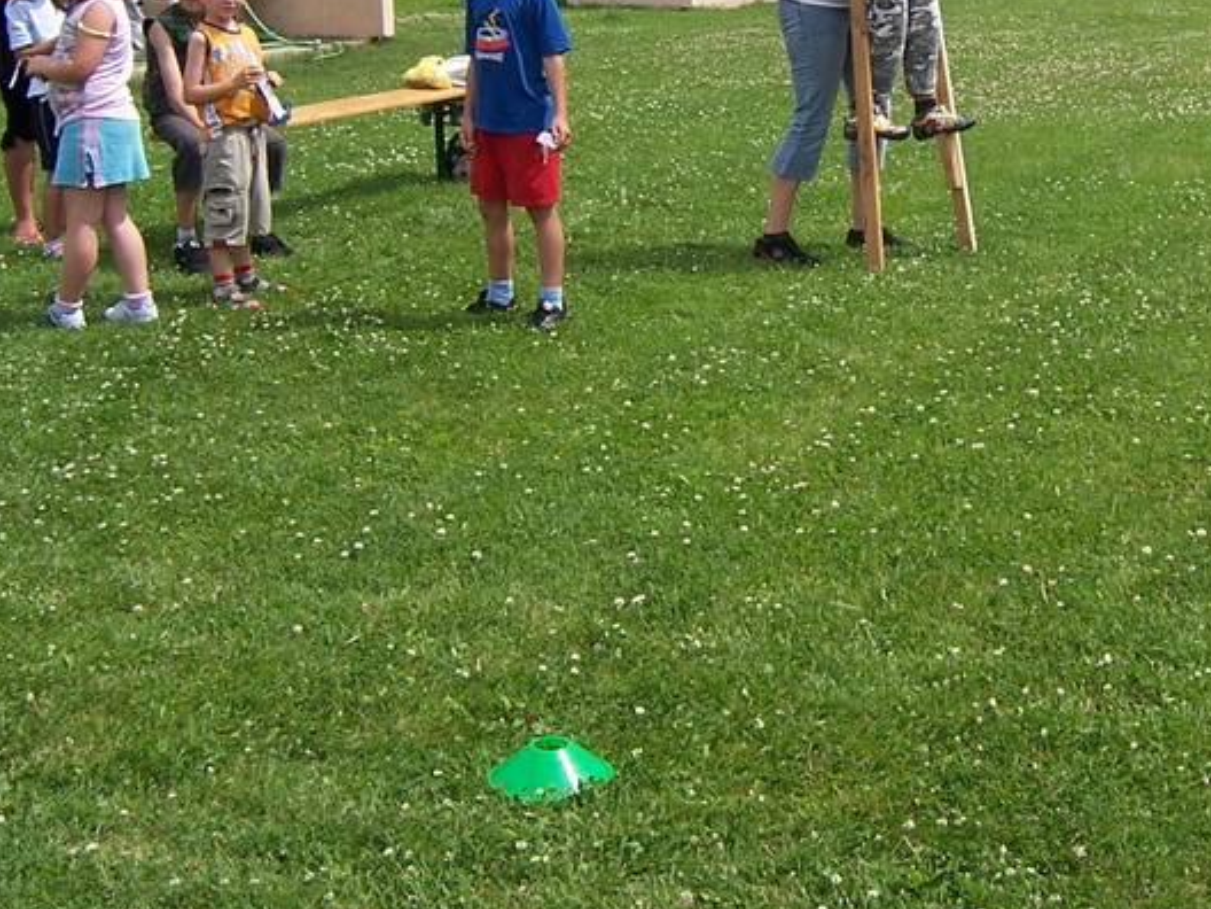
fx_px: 2239
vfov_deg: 22.6
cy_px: 163
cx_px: 947
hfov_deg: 29.7
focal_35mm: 64
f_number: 4
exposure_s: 1/1000
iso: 80
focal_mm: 5.5
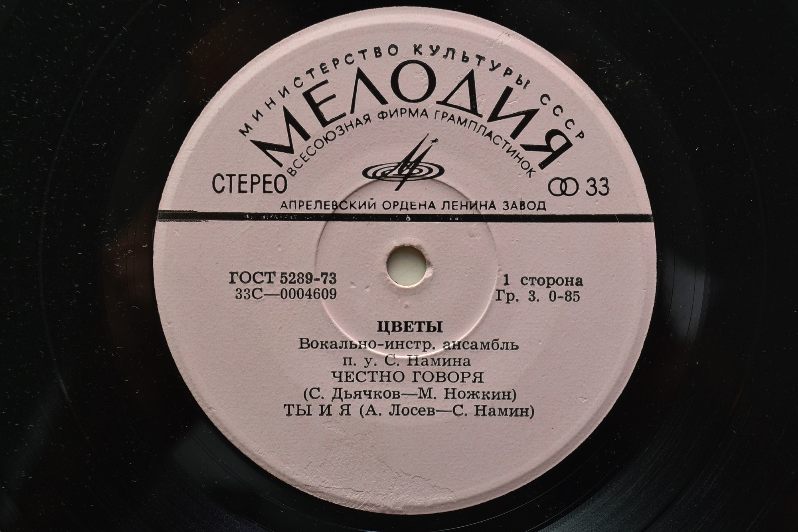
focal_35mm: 52
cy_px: 266
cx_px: 399
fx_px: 1164
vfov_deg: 25.7
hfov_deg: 37.9
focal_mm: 35
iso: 200
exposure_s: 1/200
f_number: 6.3
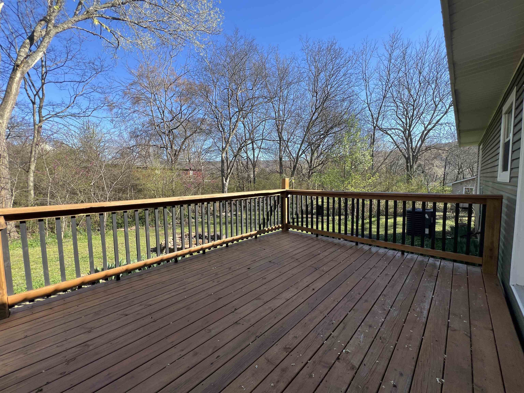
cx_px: 262
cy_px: 196
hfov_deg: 106.2
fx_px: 197
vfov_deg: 89.9
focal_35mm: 13
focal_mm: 1.57
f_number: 1.8
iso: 32
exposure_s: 1/457
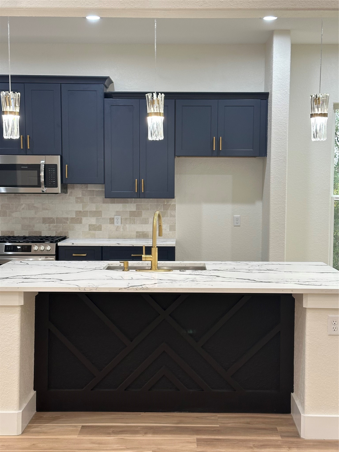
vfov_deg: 39.7
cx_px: 170
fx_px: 627
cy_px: 226
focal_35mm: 48
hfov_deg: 30.3
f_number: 1.78
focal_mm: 6.86
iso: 100
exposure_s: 1/60
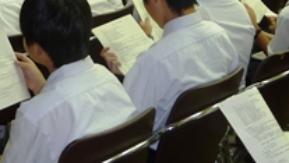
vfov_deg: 15.0
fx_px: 614
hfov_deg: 26.4
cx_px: 110
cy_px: 10
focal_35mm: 80
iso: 100
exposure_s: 1/30
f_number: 3.3
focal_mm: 4.1
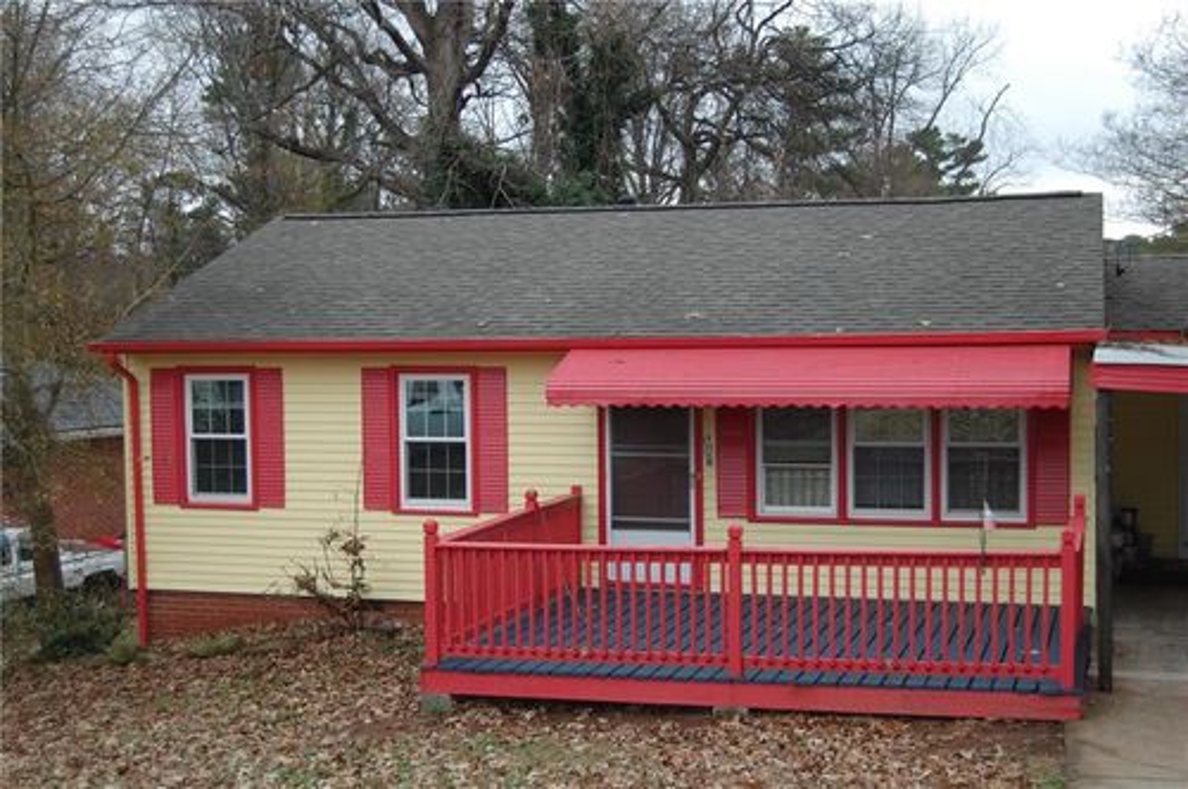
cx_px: 594
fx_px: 1582
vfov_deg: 28.0
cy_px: 394
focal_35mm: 48
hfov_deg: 41.2
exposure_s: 1/500
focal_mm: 32
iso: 320
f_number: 4.5
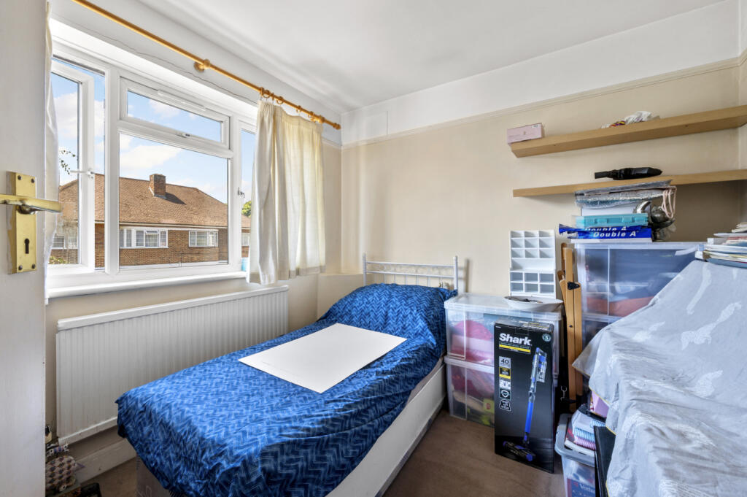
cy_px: 248
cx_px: 374
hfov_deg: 104.3
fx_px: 290
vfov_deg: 81.1
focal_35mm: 14
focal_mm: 14
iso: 200
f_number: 16
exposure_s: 1/4
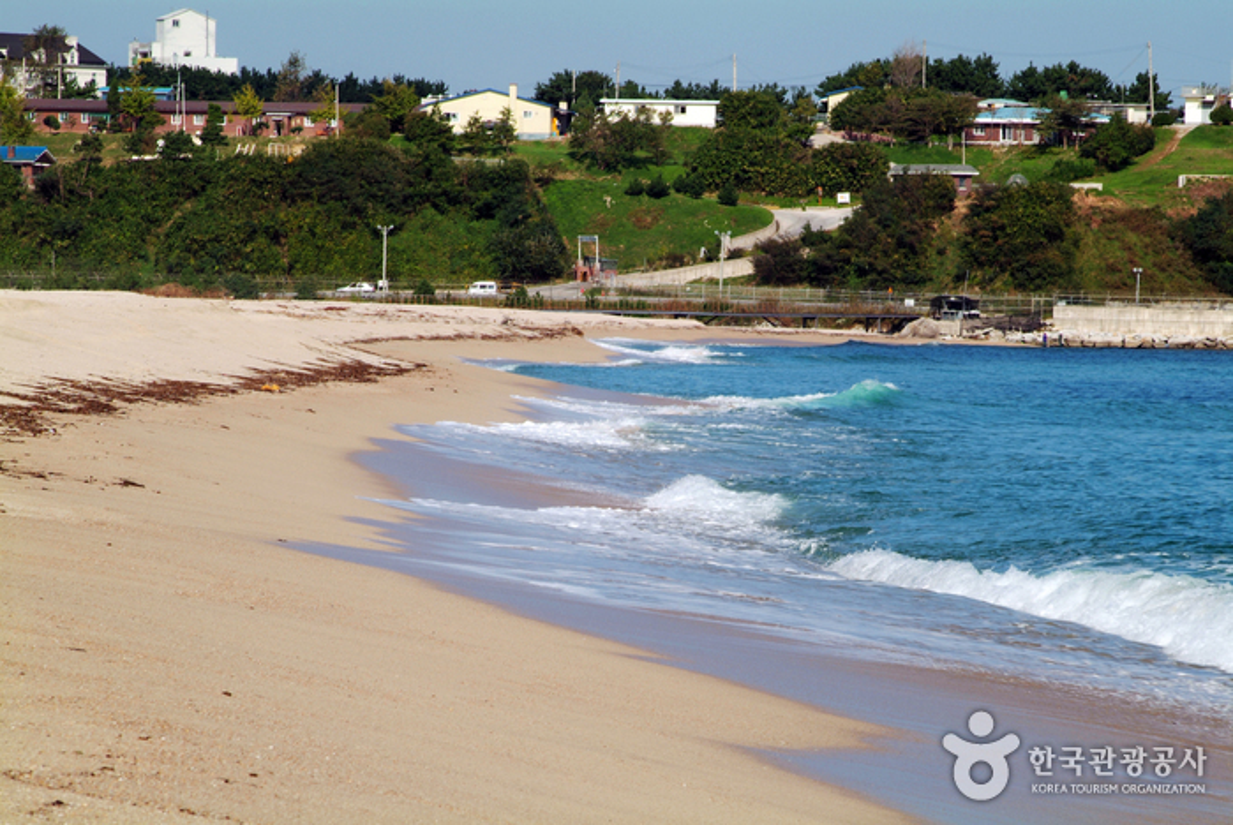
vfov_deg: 5.4
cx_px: 616
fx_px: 8745
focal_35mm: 255
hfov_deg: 8.1
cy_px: 412
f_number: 13
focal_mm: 170
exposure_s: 1/90
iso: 100
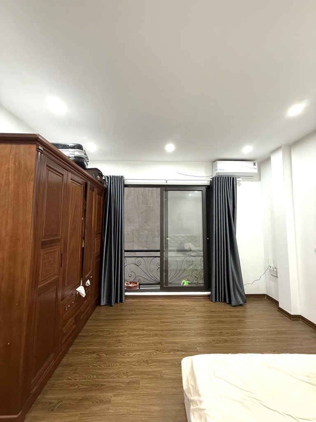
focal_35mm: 14
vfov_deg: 102.1
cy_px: 211
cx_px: 158
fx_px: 170
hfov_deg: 85.7
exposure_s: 1/50
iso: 320
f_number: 2.2
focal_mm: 2.22
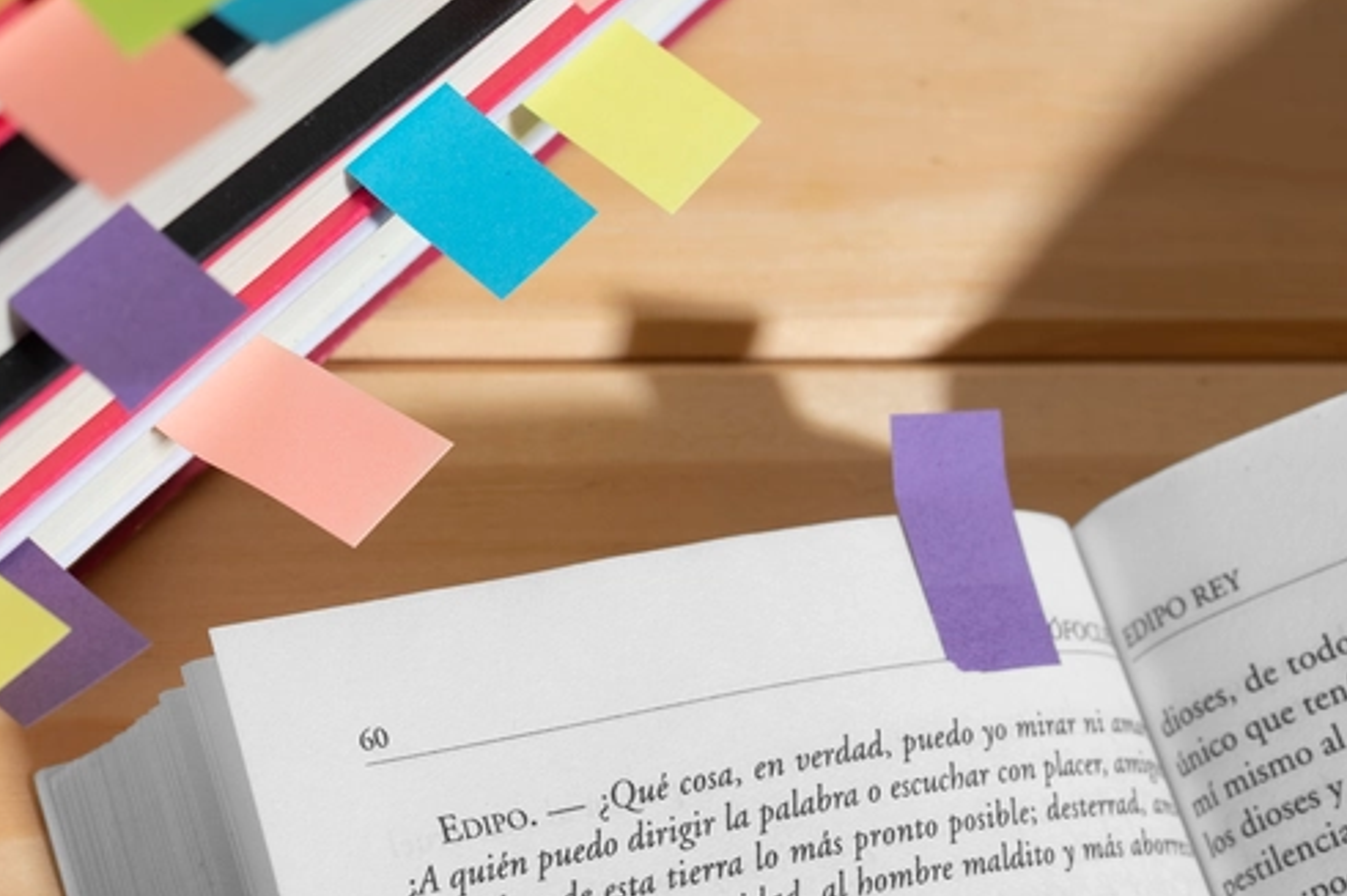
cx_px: 92
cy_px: 412
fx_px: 3852
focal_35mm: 103
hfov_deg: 19.4
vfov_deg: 13.3
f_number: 8
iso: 100
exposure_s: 1/125
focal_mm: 50
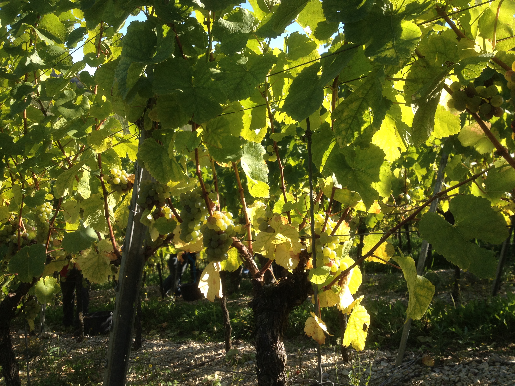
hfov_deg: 52.6
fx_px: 521
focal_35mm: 35
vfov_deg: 40.7
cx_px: 258
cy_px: 193
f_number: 2.4
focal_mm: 4.28
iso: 50
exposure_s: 1/569
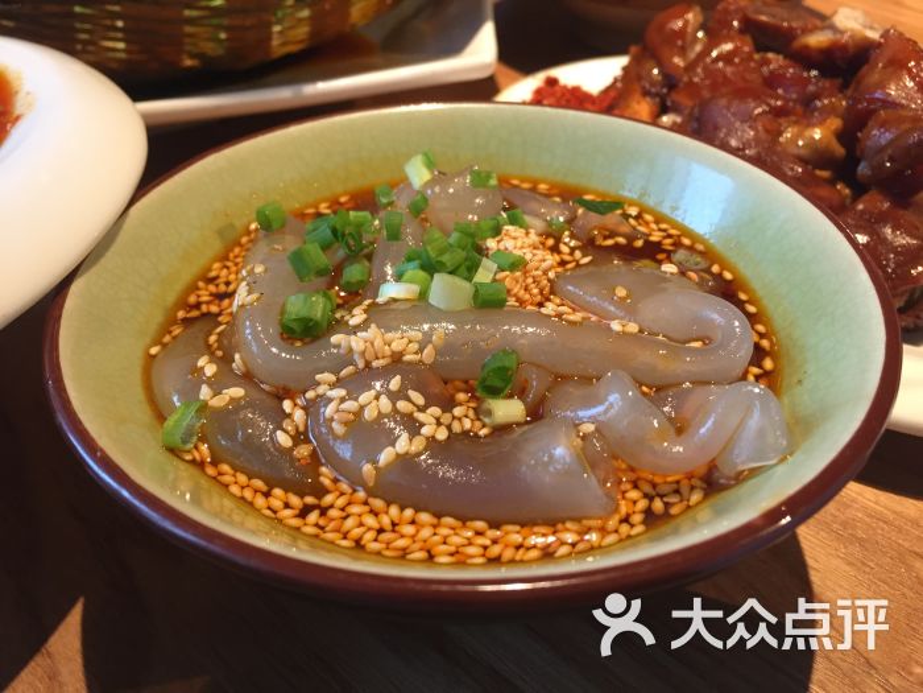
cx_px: 462
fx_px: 773
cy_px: 346
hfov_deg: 61.7
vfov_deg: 48.2
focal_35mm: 29
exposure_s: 1/33
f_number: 2.2
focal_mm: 4.15
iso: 64
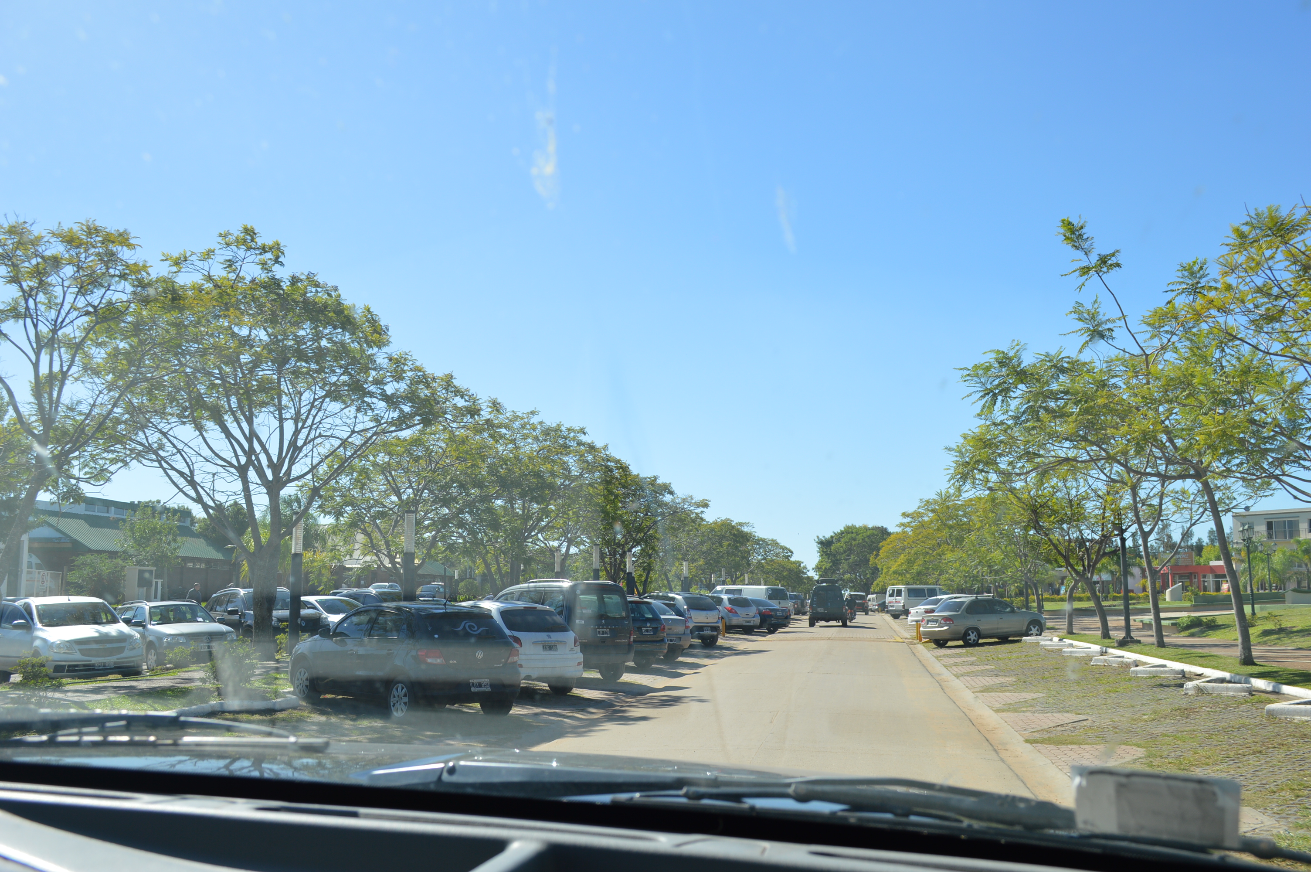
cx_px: 656
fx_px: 1201
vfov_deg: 39.9
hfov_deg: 57.3
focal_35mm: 33
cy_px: 436
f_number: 8
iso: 100
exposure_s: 1/250
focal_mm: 22
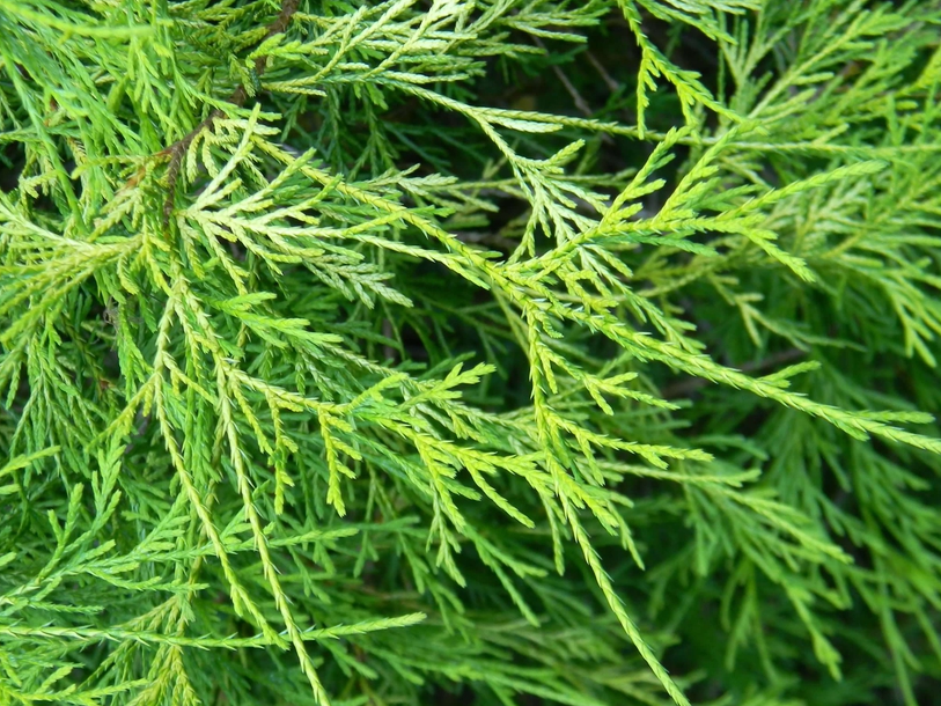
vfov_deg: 23.3
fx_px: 1713
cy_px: 303
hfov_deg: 30.7
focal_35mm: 63
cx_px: 506
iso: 155
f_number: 4.3
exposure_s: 1/30
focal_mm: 12.2
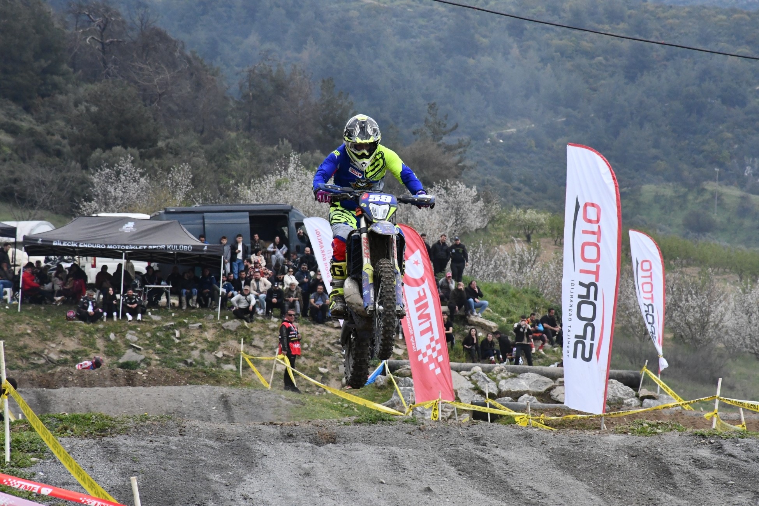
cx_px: 380
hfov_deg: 9.8
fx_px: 4427
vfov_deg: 6.5
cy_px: 253
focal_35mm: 210
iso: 3200
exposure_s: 1/2500
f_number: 13
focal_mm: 140
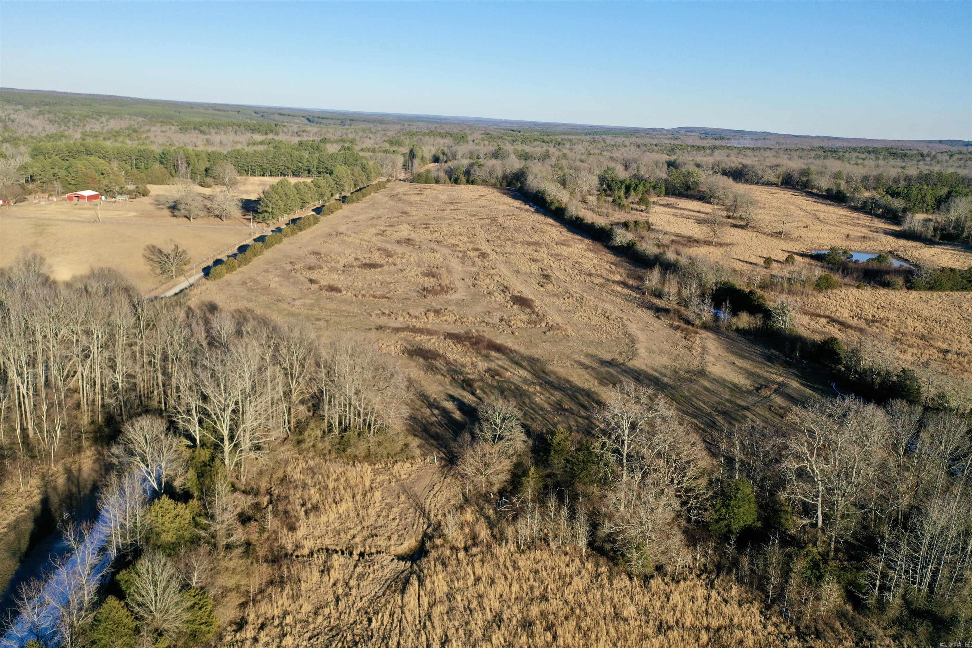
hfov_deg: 65.5
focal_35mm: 28
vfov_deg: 46.4
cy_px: 324
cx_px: 486
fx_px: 756
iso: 100
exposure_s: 1/1600
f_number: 2.8
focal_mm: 10.26
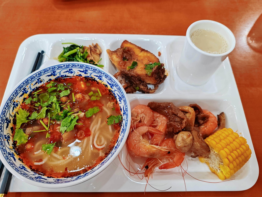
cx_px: 131
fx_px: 204
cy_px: 98
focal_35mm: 27
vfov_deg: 51.4
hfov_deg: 65.3
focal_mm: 6.14
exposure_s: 1/100
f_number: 1.8
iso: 678
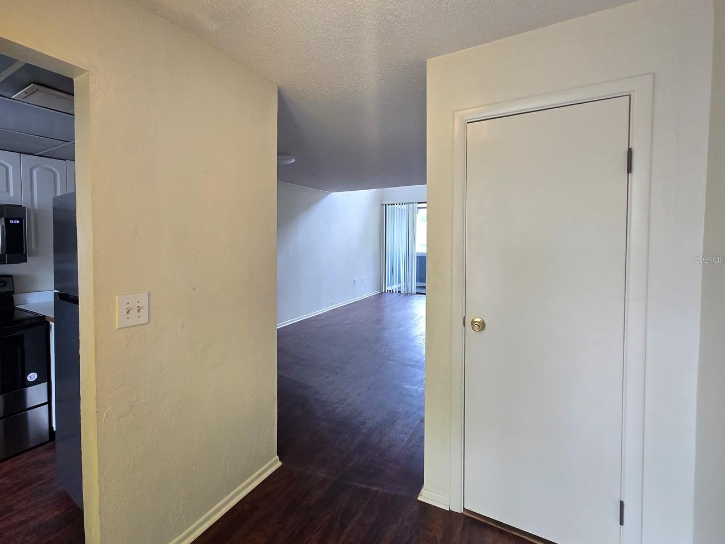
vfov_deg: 78.0
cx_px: 300
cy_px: 258
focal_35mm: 16
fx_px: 335
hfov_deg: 93.6
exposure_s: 1/60
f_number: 2.2
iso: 100
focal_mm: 1.7
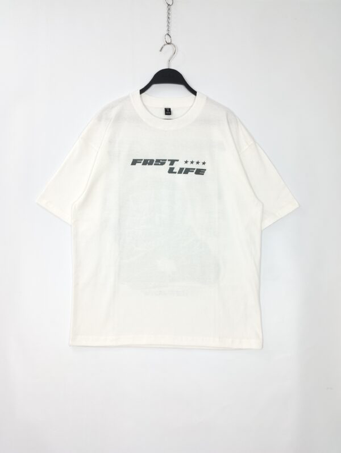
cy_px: 226
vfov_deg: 63.4
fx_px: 367
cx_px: 170
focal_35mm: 28
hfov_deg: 49.9
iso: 100
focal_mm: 4.27
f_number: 1.8
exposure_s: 1/15
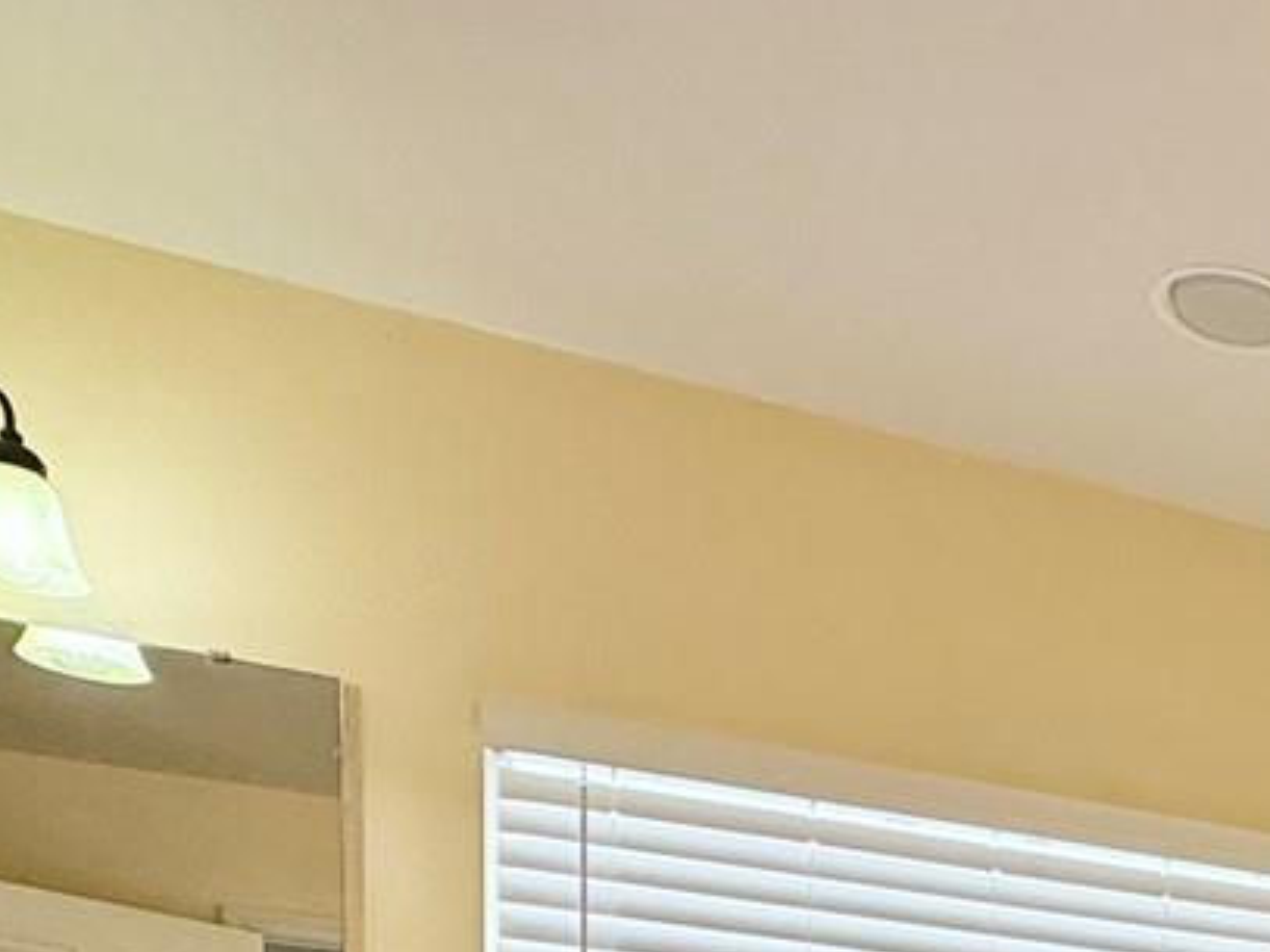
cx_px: 1560
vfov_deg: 20.7
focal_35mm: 55
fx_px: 2017
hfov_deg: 29.5
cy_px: 1592
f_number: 2.2
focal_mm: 2.22
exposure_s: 1/120
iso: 100
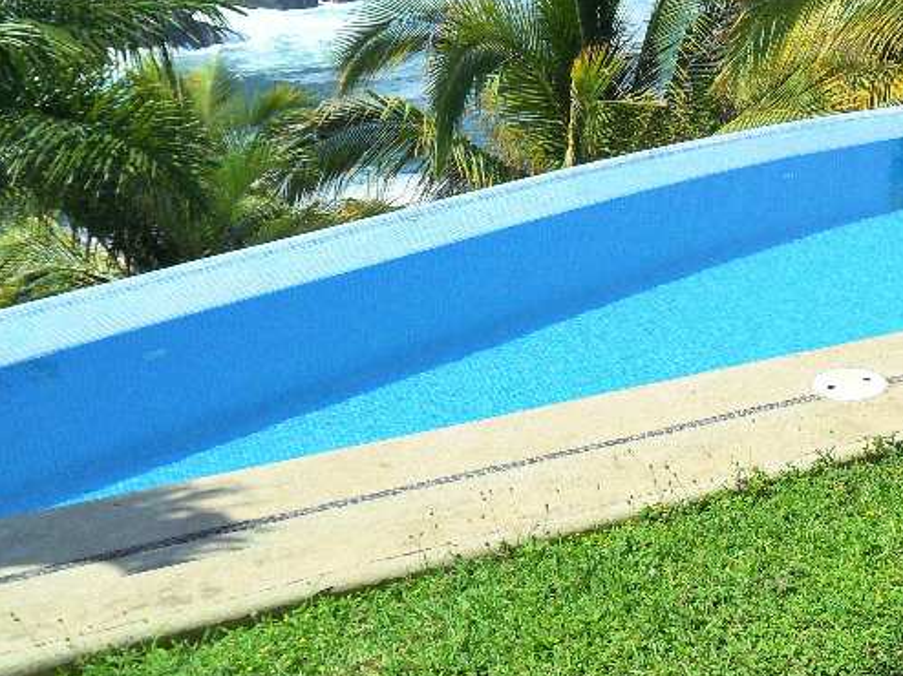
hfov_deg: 31.4
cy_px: 285
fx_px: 1460
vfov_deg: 26.0
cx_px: 932
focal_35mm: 56
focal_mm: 4.9
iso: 100
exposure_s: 1/180
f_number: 8.9
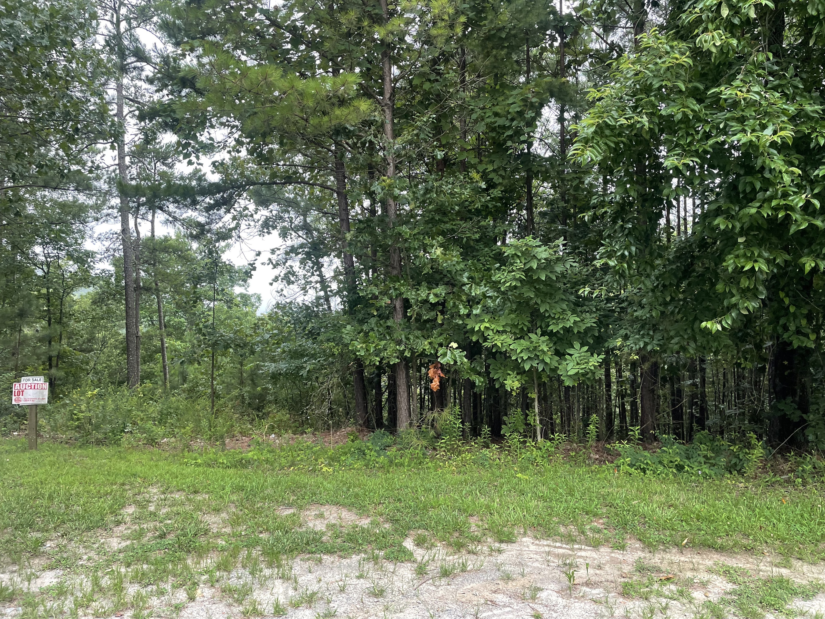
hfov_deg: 67.3
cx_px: 412
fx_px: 620
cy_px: 310
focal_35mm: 26
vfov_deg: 53.1
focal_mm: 4.2
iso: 125
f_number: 1.6
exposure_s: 1/121
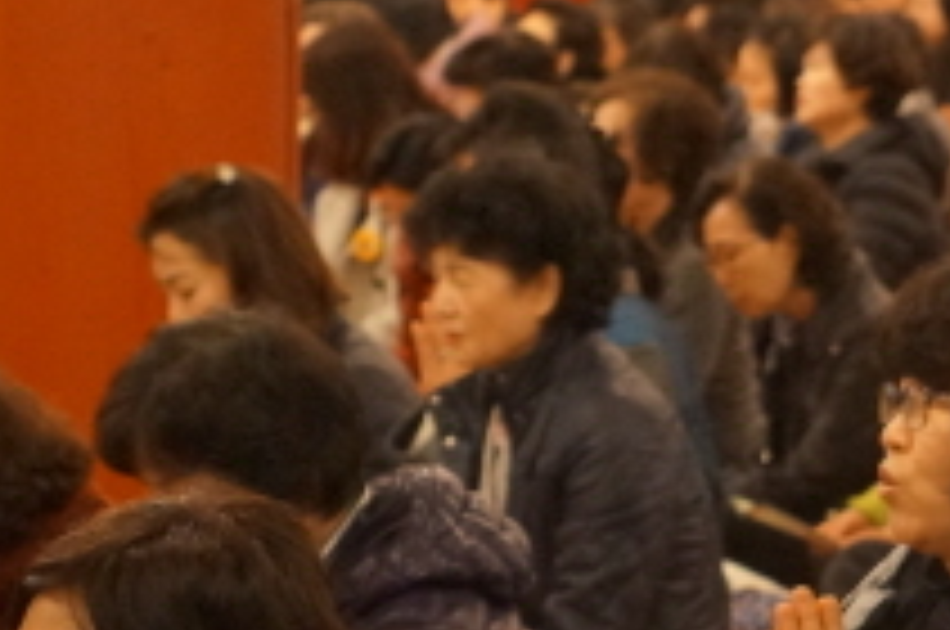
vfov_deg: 4.7
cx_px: 477
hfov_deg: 7.0
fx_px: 7741
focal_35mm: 294
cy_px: 500
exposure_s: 1/40
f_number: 4.5
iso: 3200
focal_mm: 55
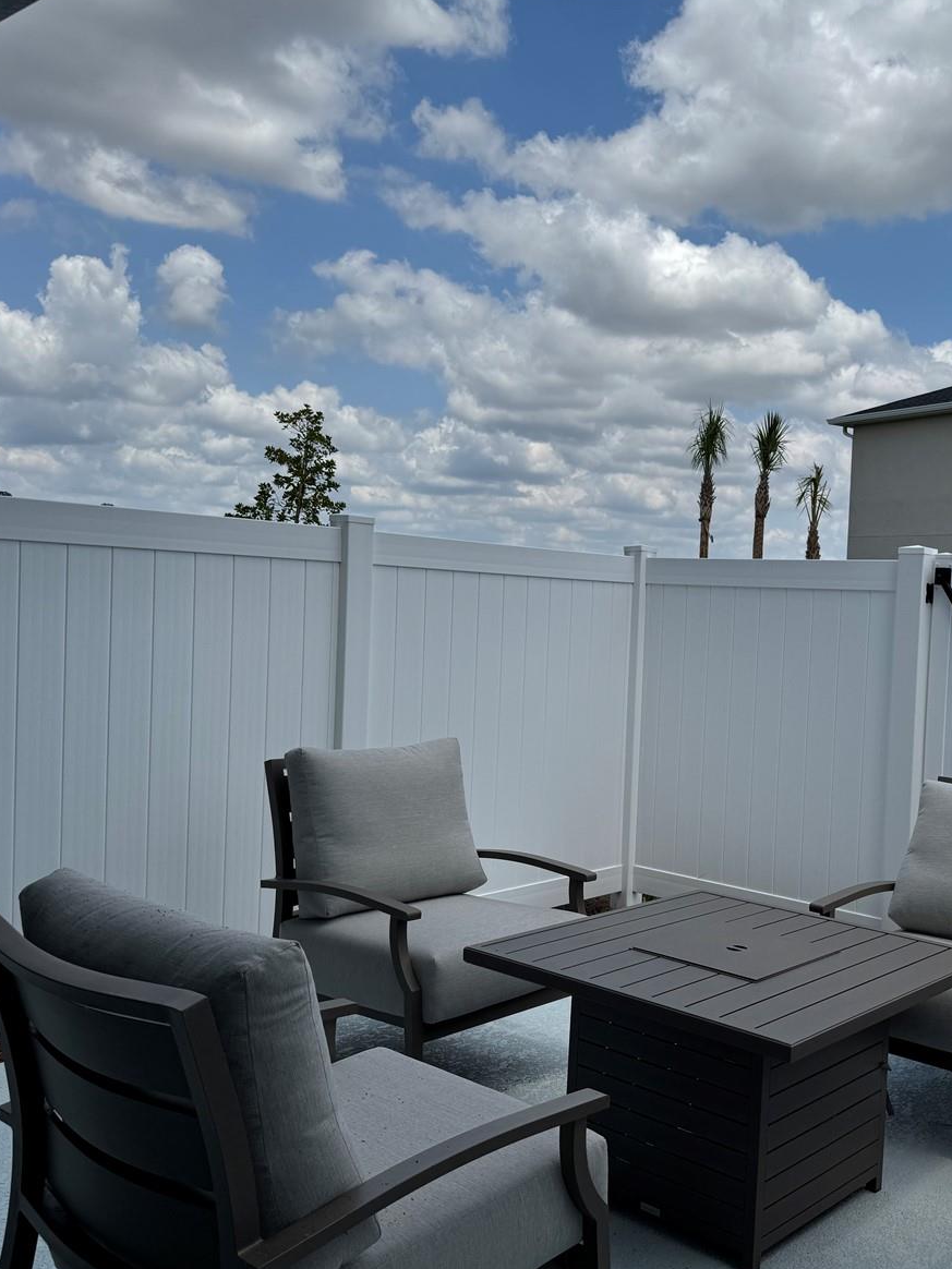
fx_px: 1210
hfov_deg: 42.0
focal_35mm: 33
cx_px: 683
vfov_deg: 55.4
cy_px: 642
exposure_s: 1/7937
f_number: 1.78
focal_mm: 6.76
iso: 80
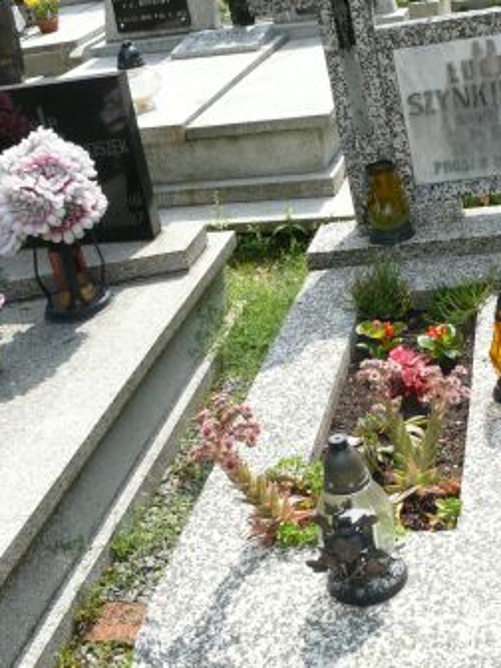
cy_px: 406
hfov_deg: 28.9
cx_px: 338
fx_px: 965
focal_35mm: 50
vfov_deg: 38.0
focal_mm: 7.4
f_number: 5.6
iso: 100
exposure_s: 1/250
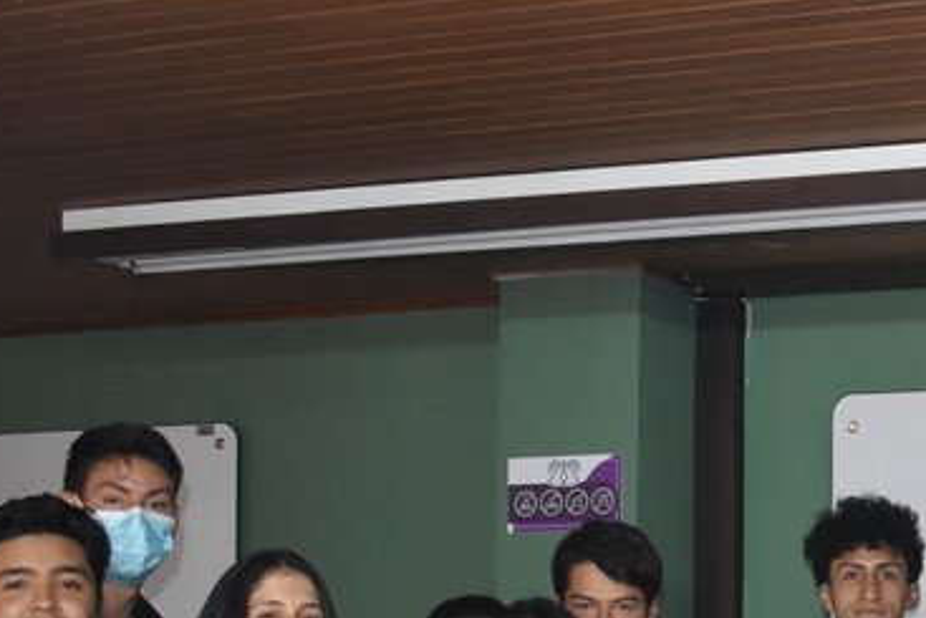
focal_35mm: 98
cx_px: 1153
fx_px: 2522
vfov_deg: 13.7
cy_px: 661
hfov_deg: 19.4
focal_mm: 20
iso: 2000
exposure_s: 1/60
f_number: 3.8
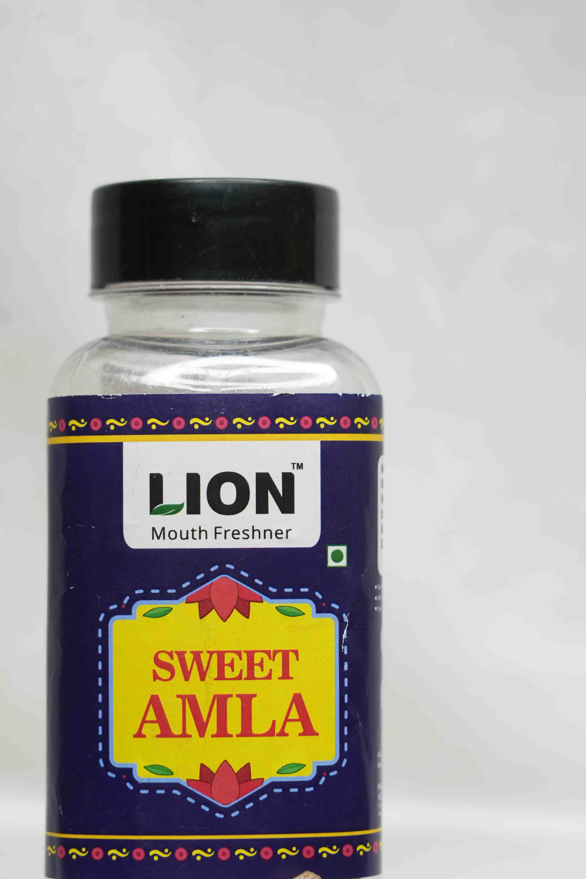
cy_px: 519
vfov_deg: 14.9
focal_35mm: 138
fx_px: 3369
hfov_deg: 9.9
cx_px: 250
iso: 320
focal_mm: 105
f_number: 5.6
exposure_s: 1/60
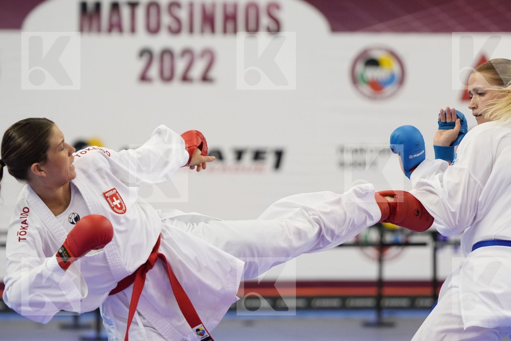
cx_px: 266
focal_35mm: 216
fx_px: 3066
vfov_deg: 6.4
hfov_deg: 9.5
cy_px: 173
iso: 2500
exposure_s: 1/1000
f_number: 2.8
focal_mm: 129
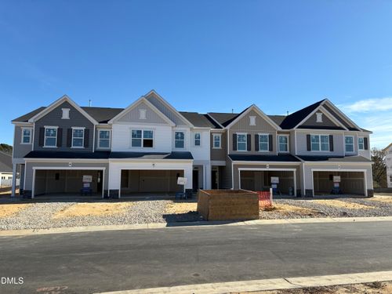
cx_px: 196
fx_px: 294
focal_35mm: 26
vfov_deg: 53.1
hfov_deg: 67.3
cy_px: 147
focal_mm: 5.96
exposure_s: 1/3279
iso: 50
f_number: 1.6
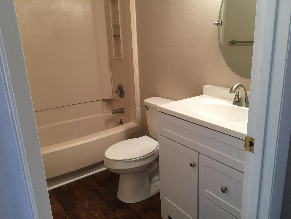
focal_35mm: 29
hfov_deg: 61.7
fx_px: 244
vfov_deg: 48.2
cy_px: 110
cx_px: 146
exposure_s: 1/30
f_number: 2.2
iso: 80
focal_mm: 4.15
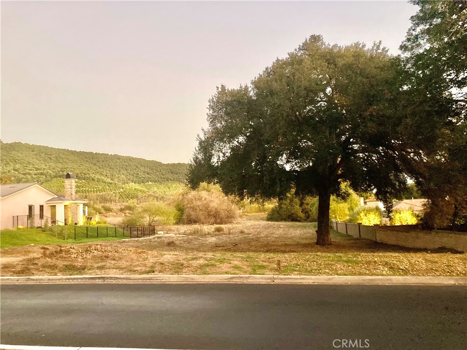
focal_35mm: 28
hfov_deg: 63.4
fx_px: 378
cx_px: 234
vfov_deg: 49.7
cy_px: 175
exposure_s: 1/23
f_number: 1.8
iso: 640
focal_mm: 3.99
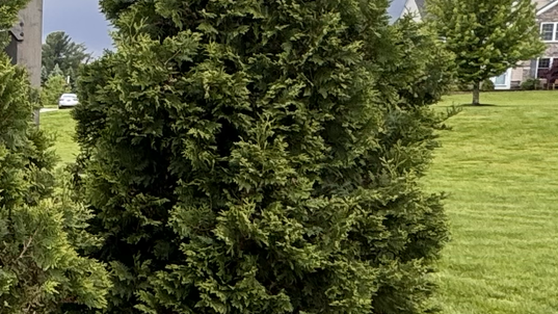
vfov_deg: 16.9
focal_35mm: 71
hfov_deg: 22.4
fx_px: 1050
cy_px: 240
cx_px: -352
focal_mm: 2.22
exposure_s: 1/99
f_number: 2.2
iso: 64
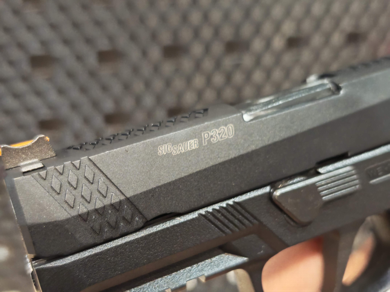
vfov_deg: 30.3
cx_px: 195
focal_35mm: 48
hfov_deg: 39.7
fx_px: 541
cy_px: 146
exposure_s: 1/25
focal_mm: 6.83
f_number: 1.4
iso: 500
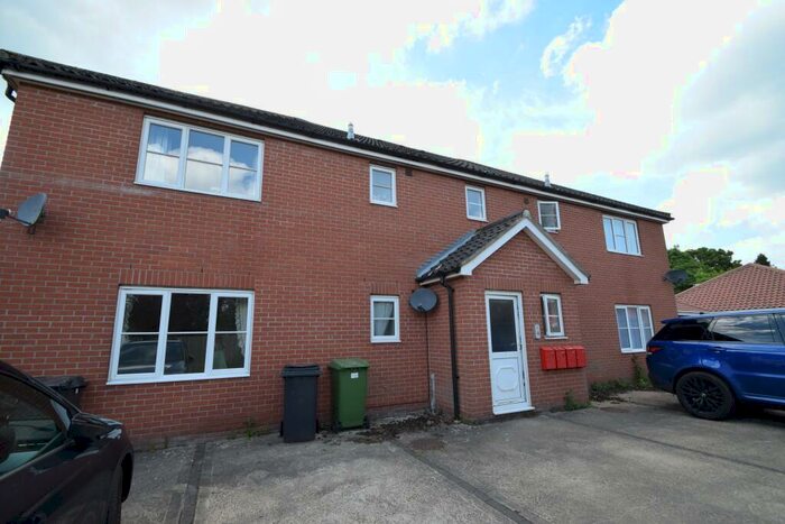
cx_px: 392
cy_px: 262
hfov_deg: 100.4
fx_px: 327
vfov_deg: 77.4
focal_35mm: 15
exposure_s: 1/250
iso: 280
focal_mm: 10
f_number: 8
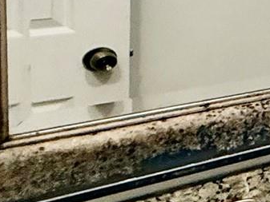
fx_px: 663
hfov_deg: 11.7
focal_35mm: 85
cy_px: -46
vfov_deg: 16.6
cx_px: 800
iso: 160
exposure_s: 1/60
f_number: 2.2
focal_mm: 2.22
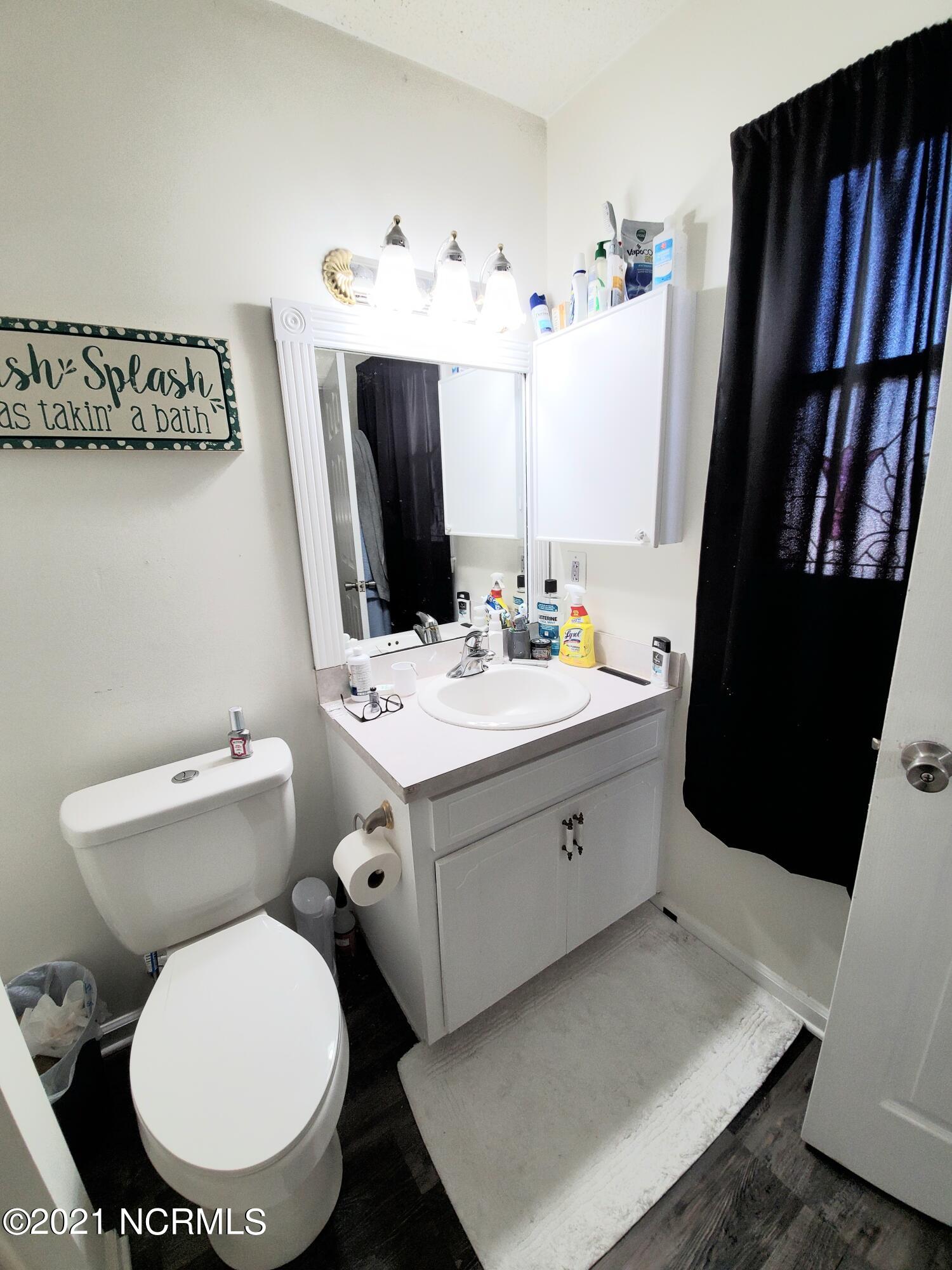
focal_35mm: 13
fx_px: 477
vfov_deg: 106.2
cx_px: 476
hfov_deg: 89.9
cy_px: 635
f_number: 2.2
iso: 80
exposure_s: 1/60
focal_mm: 1.8
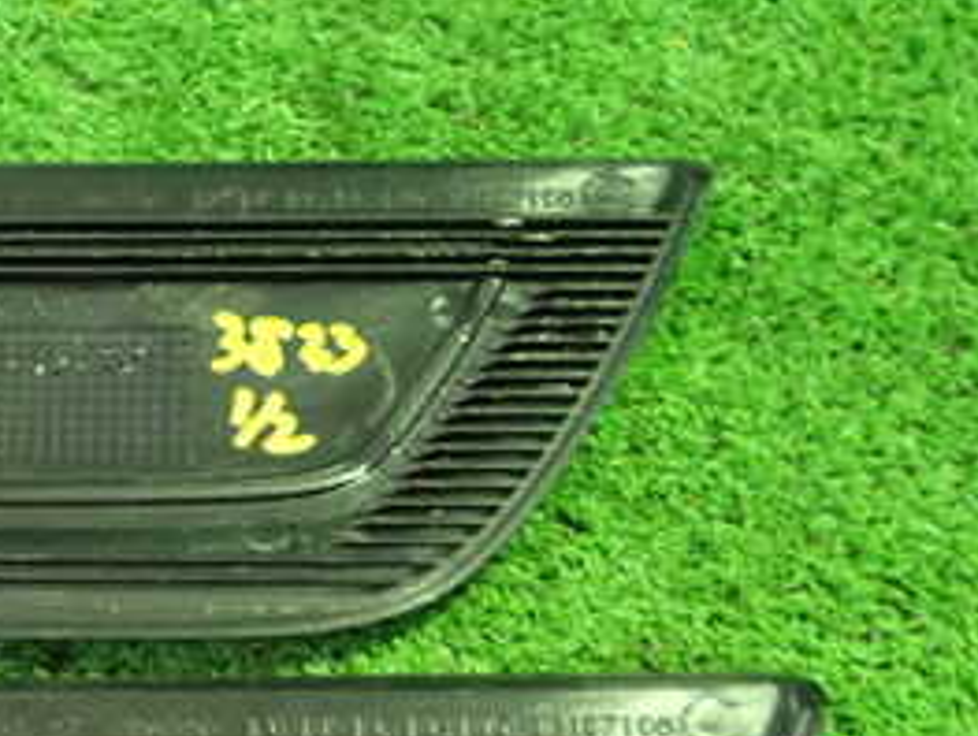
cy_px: 766
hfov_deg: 22.7
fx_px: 2320
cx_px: -41
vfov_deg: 17.5
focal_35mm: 82
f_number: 2.5
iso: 800
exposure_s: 1/20
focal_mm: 6.37
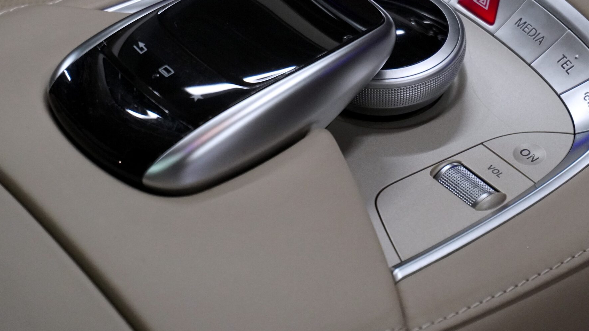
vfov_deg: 10.6
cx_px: 368
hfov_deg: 18.8
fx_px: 1780
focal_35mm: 114
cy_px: 69
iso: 3200
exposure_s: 1/160
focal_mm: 50
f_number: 5.6
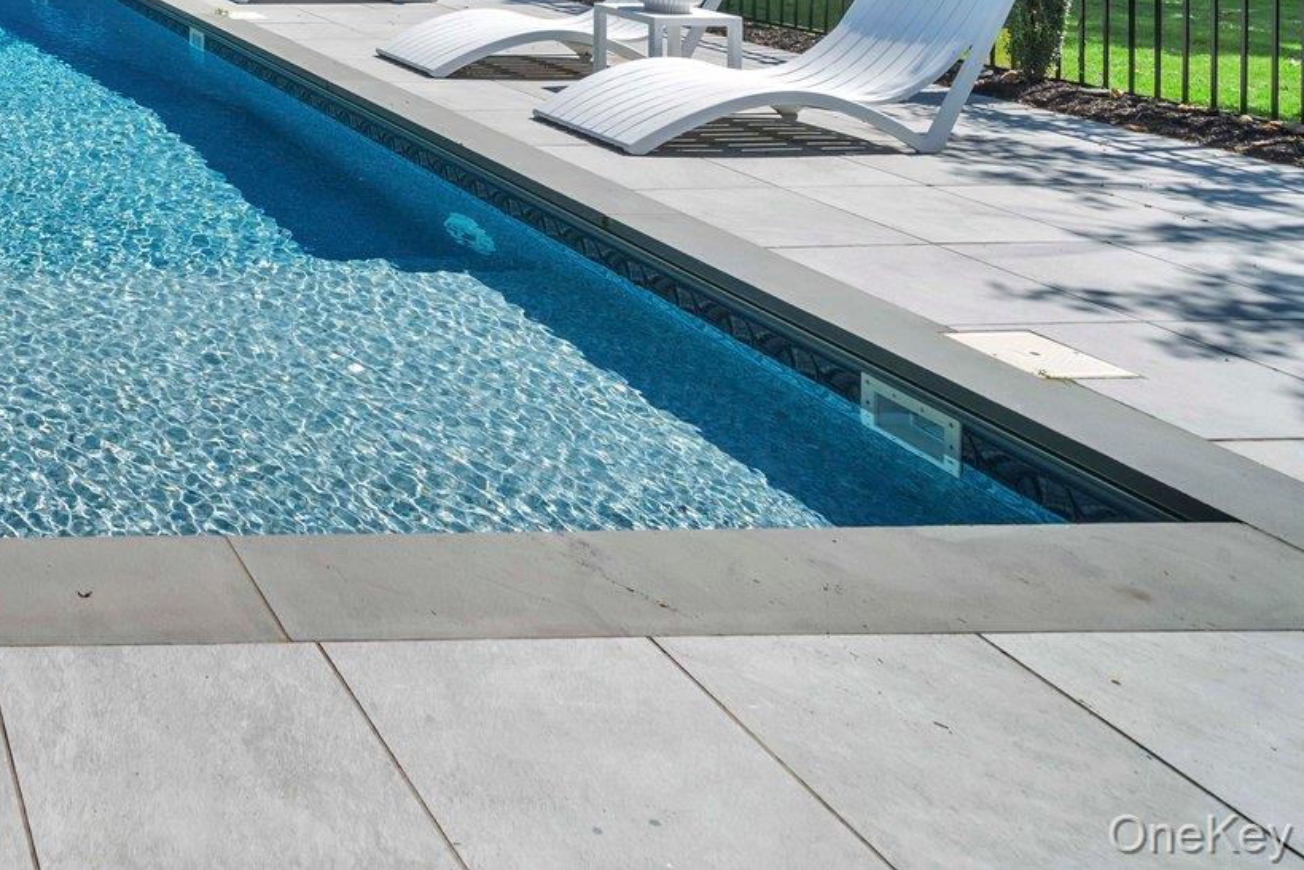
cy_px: -217
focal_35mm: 30
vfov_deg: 33.7
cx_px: -199
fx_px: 1087
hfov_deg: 43.8
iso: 100
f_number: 8
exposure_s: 1/125
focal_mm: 12
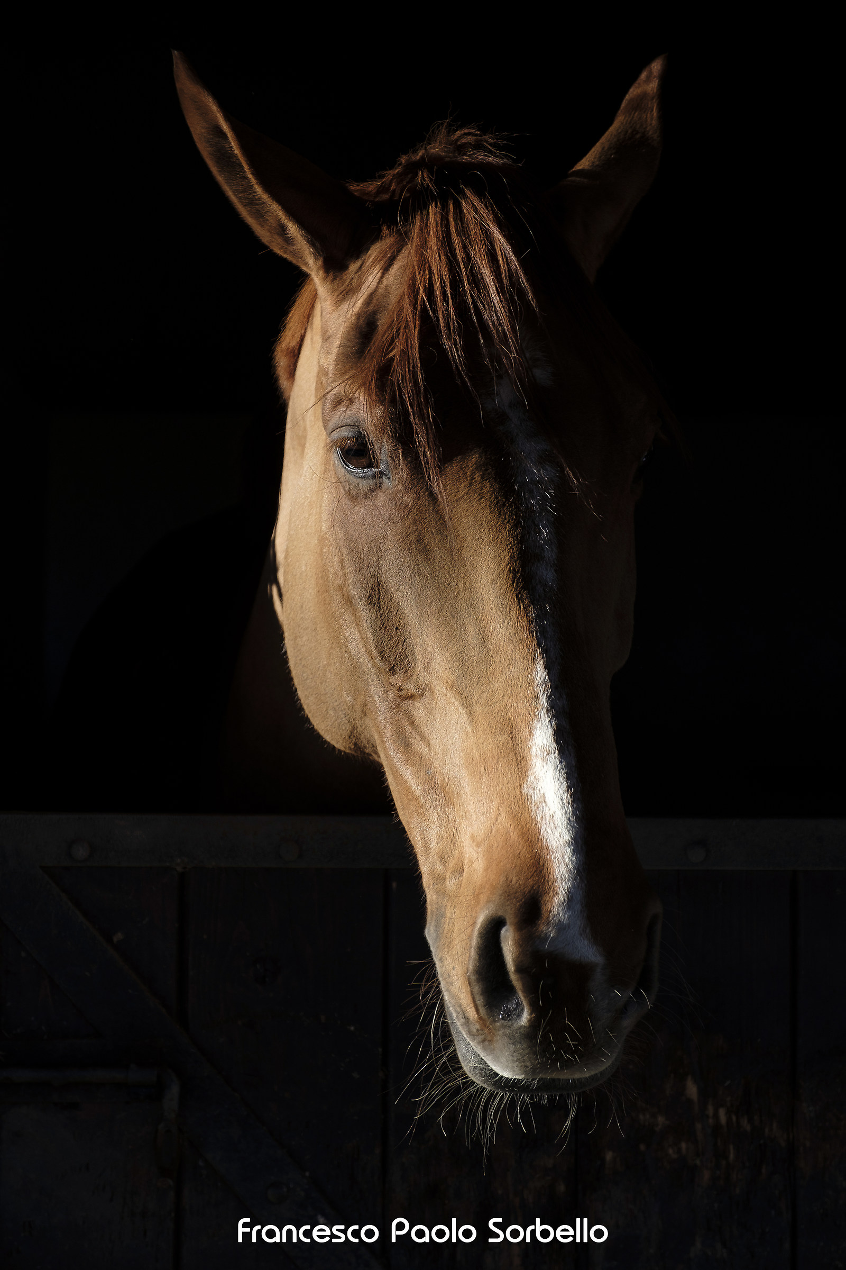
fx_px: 2926
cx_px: 423
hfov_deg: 16.5
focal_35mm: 83
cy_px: 635
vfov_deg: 24.5
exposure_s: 1/400
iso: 250
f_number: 5
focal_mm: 55
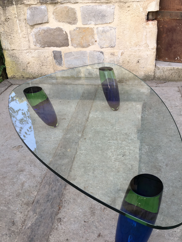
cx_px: 103
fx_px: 231
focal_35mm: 33
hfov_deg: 42.9
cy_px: 131
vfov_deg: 55.3
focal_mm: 4.15
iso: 25
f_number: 2.2
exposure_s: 1/100
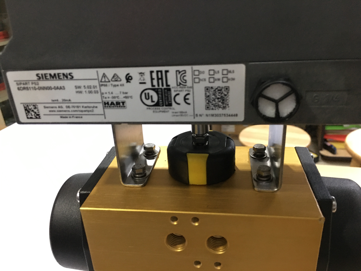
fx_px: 302
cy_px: 136
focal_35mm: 29
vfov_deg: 48.2
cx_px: 180
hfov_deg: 61.7
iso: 160
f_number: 2.2
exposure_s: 1/8
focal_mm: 4.15
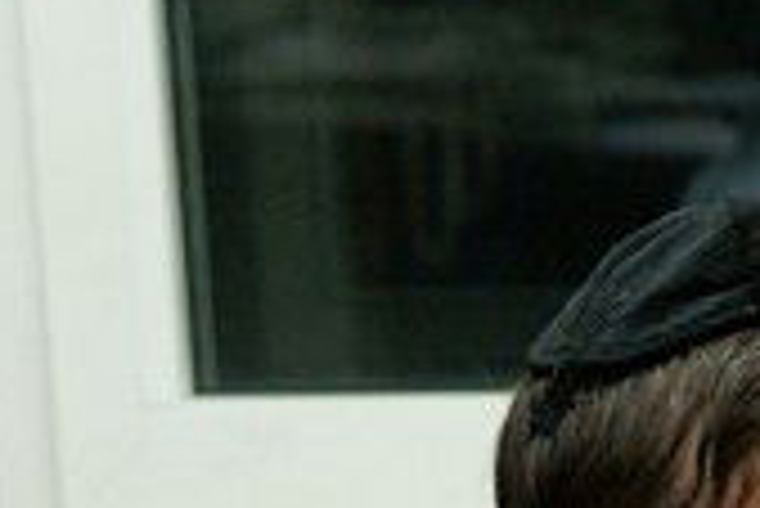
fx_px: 5029
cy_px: 668
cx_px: 1183
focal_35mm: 238
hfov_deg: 8.4
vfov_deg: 5.7
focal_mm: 50
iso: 400
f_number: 5
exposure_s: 1/80
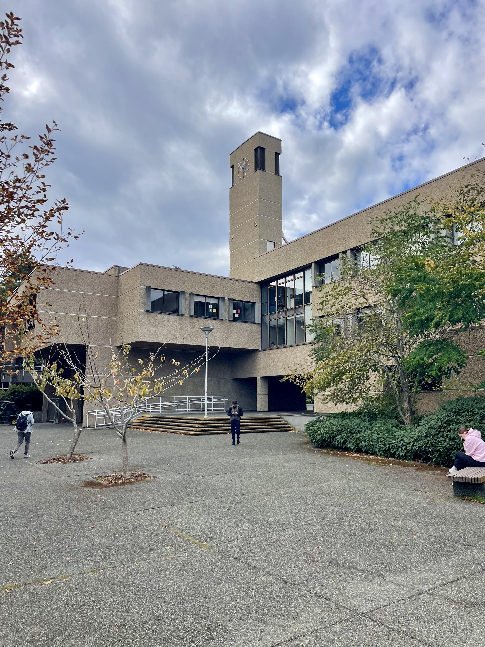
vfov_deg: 67.3
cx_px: 242
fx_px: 486
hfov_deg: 53.1
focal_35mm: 26
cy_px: 324
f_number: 1.6
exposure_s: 1/2882
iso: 32
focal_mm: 4.2
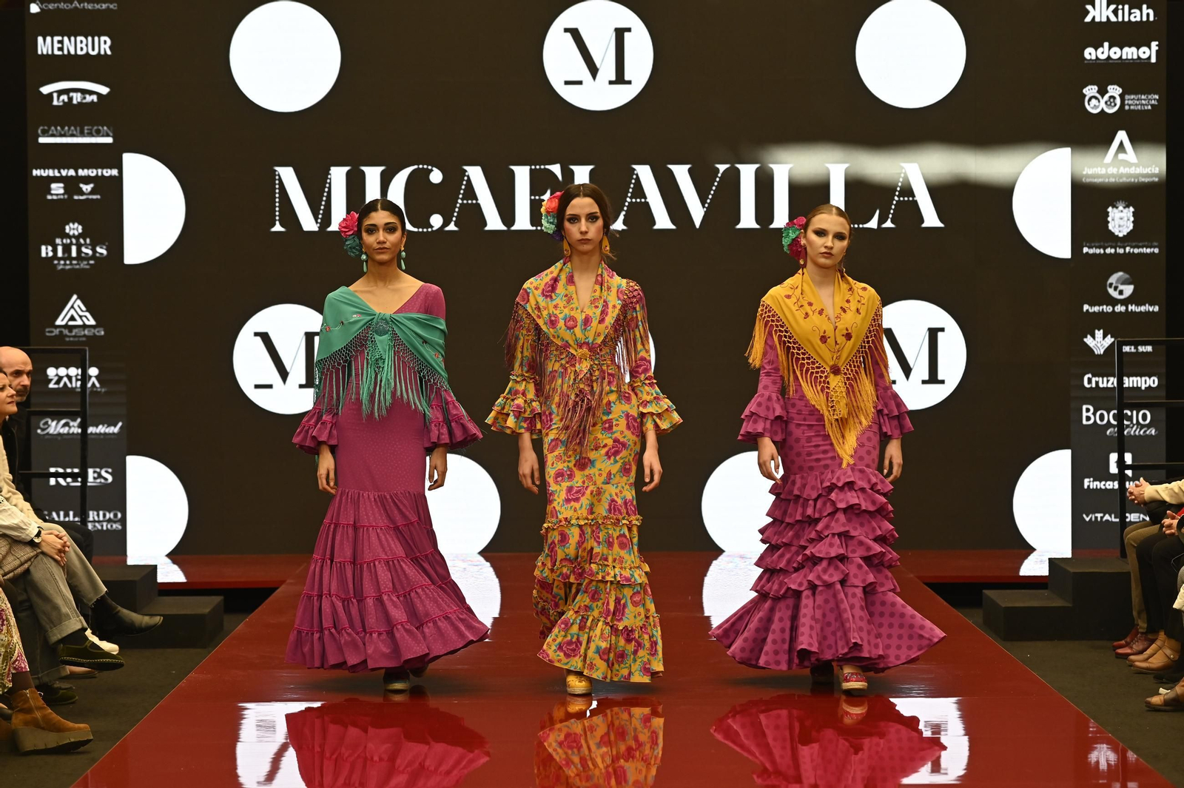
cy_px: 394
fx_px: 3287
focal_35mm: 100
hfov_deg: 20.4
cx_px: 592
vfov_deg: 13.7
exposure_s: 1/1000
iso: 1250
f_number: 4
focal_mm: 100
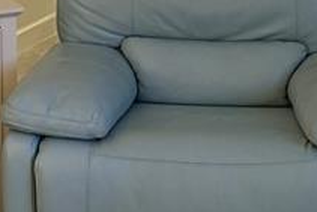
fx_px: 1066
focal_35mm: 121
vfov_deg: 10.5
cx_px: 129
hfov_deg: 16.9
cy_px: -192
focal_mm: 6.76
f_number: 1.78
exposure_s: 1/60
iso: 400
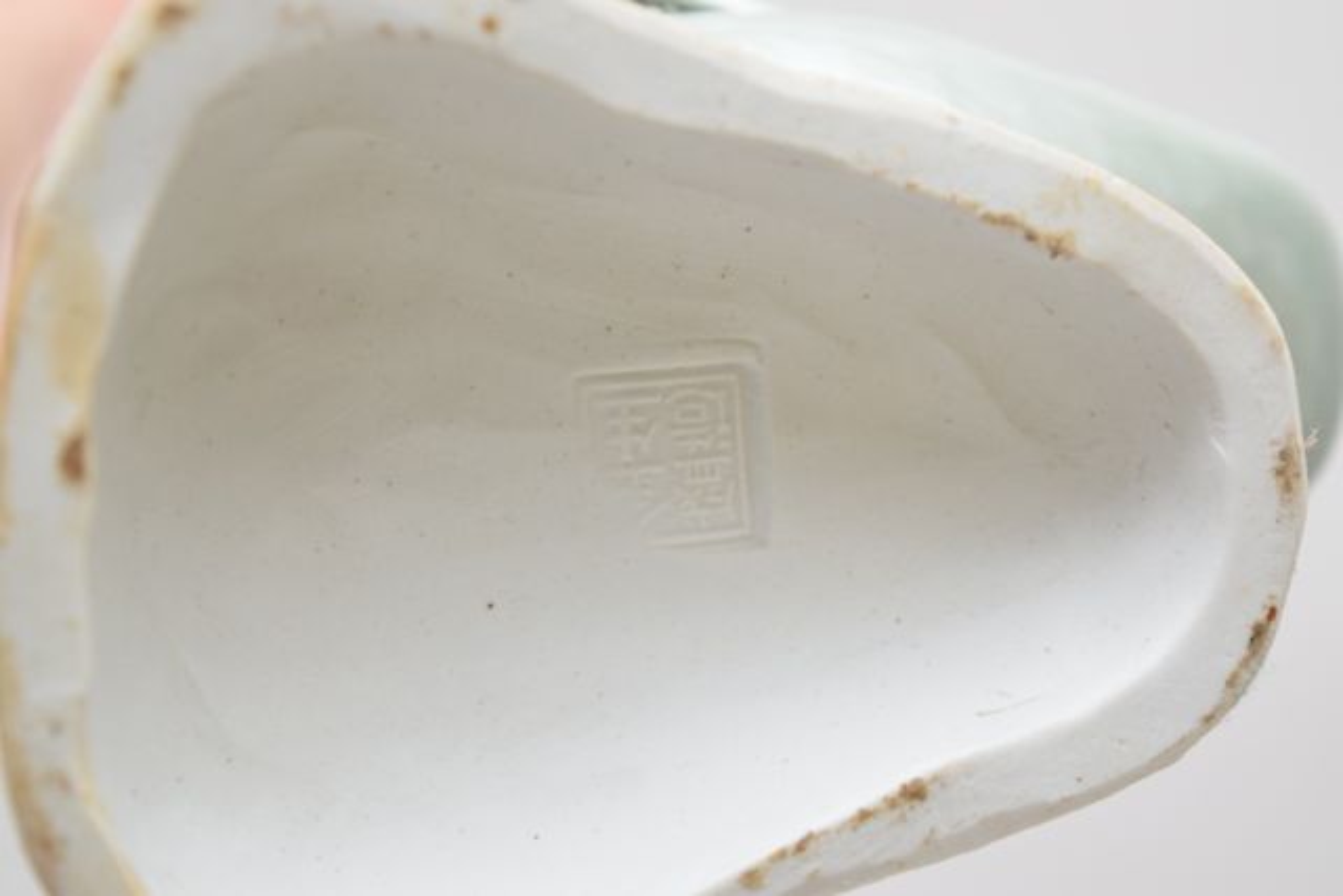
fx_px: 3078
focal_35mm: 82
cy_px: 448
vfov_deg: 16.6
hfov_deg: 24.6
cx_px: 672
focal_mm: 55
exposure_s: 1/125
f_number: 5.6
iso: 800
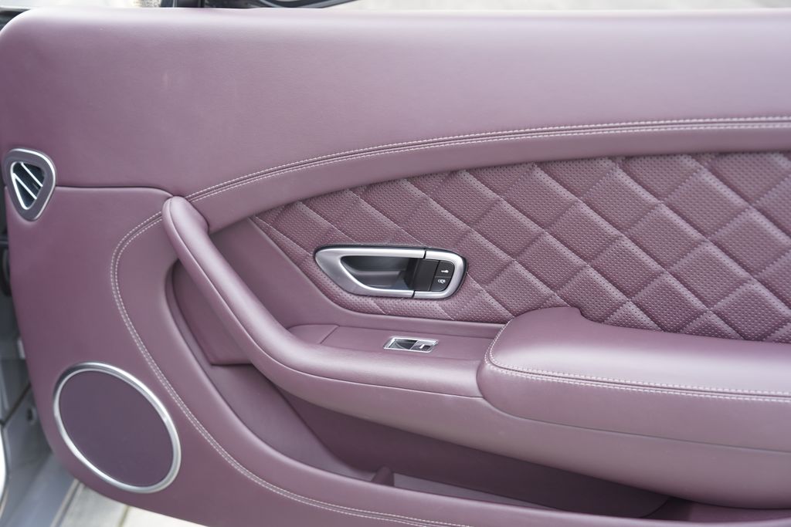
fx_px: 1055
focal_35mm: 48
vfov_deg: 28.1
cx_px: 396
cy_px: 264
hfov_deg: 41.1
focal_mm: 48
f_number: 4
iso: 320
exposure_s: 1/60
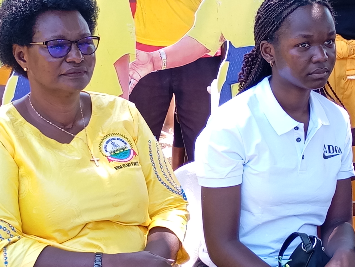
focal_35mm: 95
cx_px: 187
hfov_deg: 20.6
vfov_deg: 15.6
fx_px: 976
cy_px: 126
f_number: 1.8
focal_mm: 4.27
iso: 114
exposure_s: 1/100
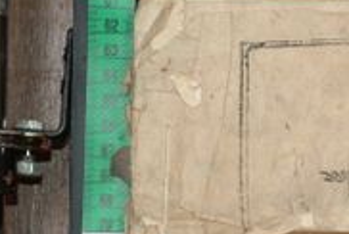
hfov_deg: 8.1
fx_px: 2422
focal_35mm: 249
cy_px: 185
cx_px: 477
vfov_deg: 5.5
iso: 160
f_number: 13
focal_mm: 59
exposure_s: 1/20
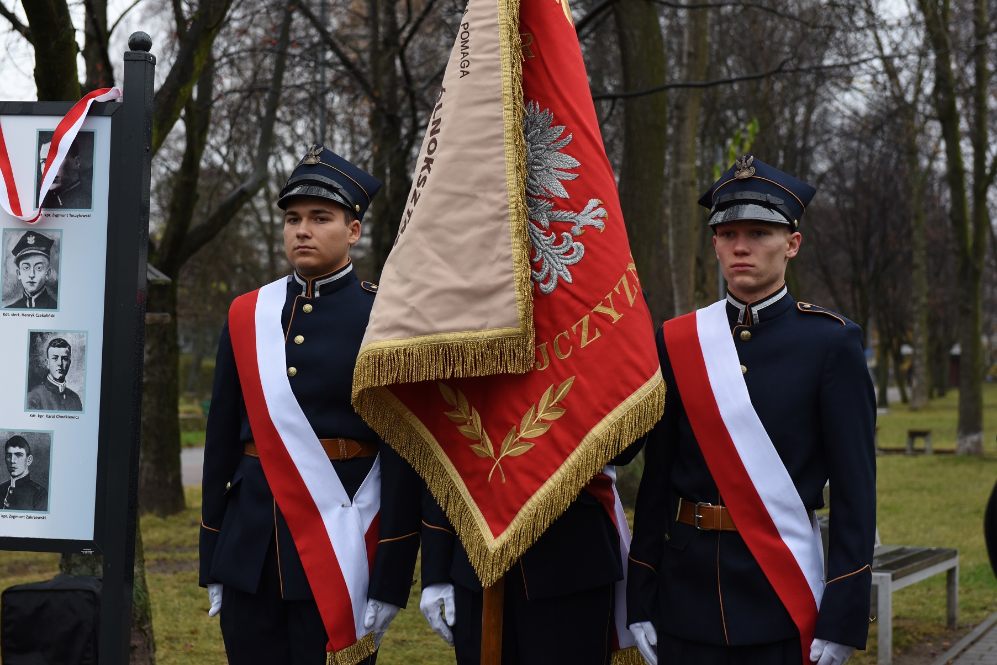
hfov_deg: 28.8
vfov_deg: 19.5
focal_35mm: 70
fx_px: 1939
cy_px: 332
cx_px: 498
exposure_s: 1/500
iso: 800
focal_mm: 70
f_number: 5.6
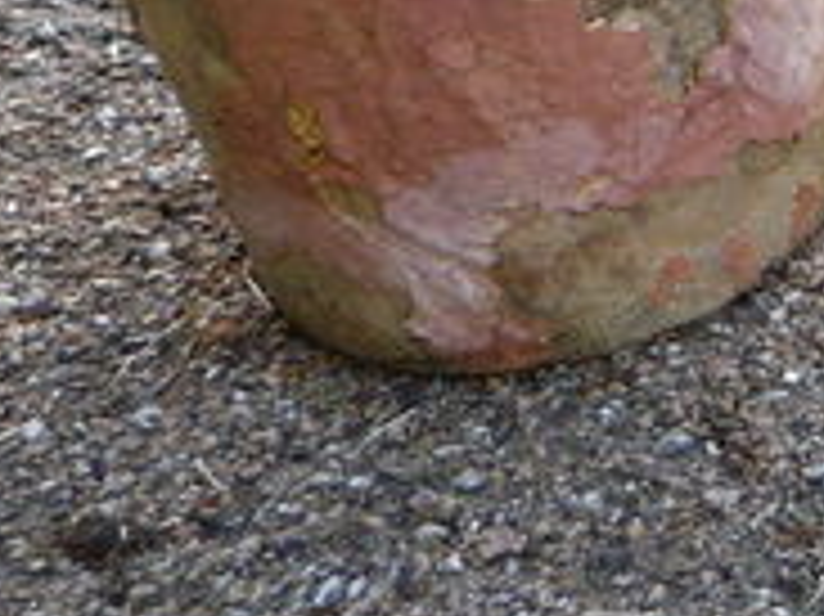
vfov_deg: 9.0
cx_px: 1819
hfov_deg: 10.7
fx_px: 3901
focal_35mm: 164
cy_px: 99
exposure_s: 1/50
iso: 100
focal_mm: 5.2
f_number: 3.3
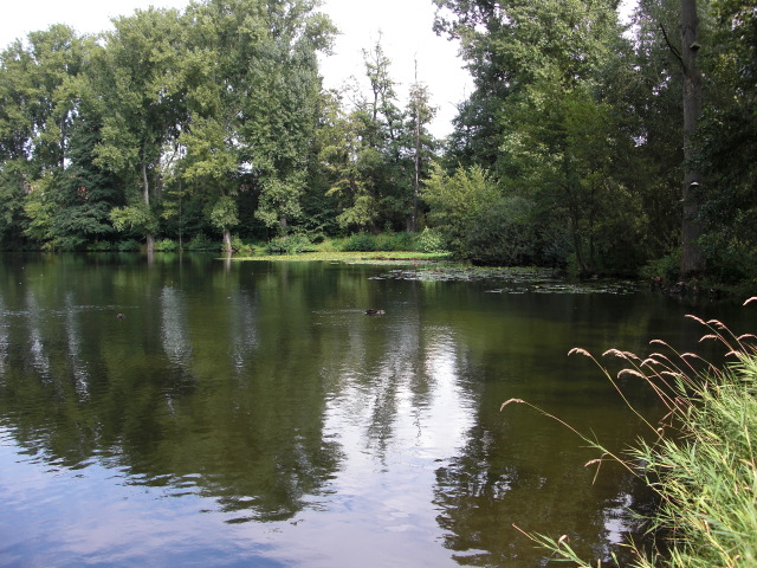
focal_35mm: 36
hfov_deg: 51.4
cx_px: 378
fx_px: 787
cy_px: 284
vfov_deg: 39.7
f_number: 2.8
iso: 50
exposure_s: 1/200
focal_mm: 6.3
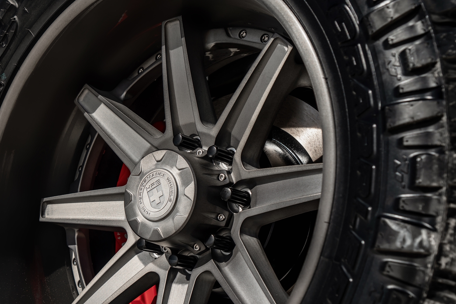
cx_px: 118
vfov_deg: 22.9
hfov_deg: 33.3
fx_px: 747
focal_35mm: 59
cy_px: 202
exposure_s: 1/320
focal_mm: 38
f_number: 5.6
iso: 100
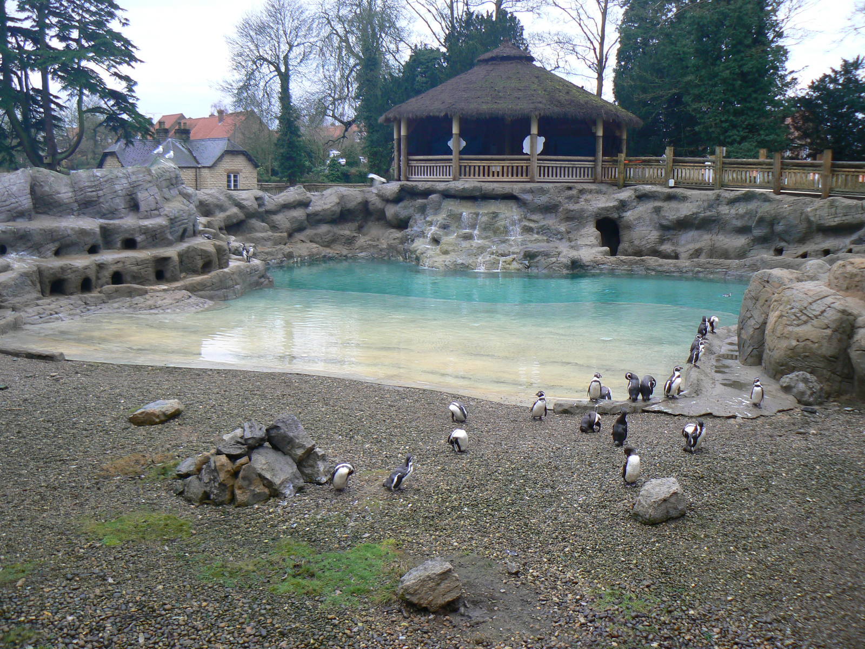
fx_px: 900
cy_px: 324
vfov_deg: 39.7
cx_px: 432
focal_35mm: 36
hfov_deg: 51.4
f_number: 2.8
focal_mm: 6
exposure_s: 1/50
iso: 80
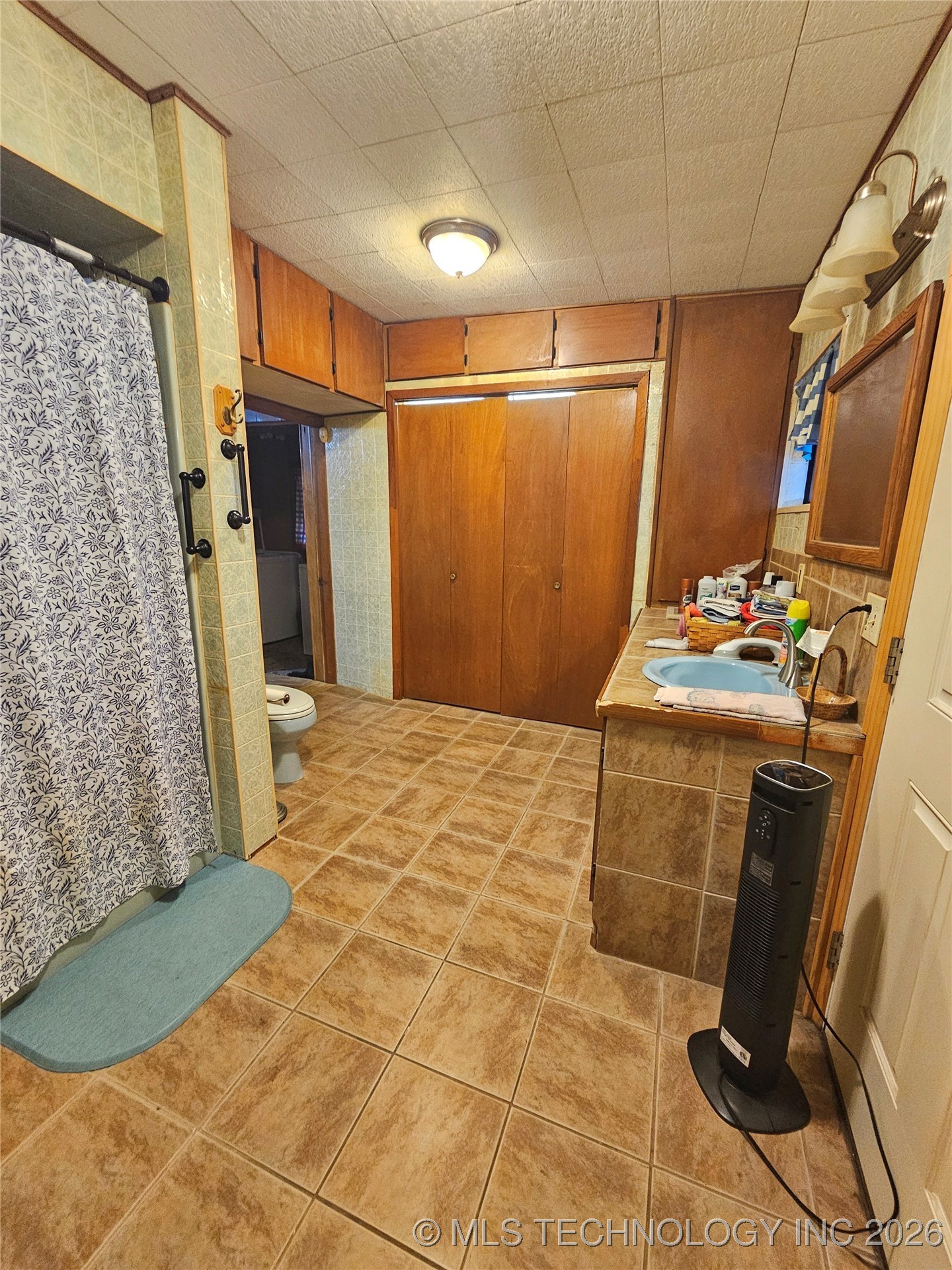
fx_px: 477
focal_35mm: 13
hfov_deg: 89.9
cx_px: 476
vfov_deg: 106.2
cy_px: 635
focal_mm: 2.2
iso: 640
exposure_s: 1/30
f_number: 2.2
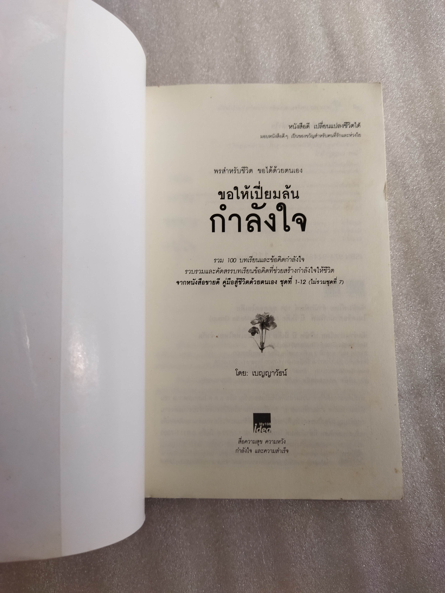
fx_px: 463
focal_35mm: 27
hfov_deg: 51.4
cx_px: 222
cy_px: 296
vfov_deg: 65.3
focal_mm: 4.71
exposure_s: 1/60
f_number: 1.79
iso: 208
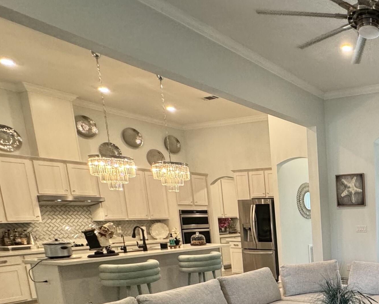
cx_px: 400
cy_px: 273
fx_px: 348
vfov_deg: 43.2
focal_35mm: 31
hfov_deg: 45.5
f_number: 2.2
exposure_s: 1/120
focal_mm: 2.22
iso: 320
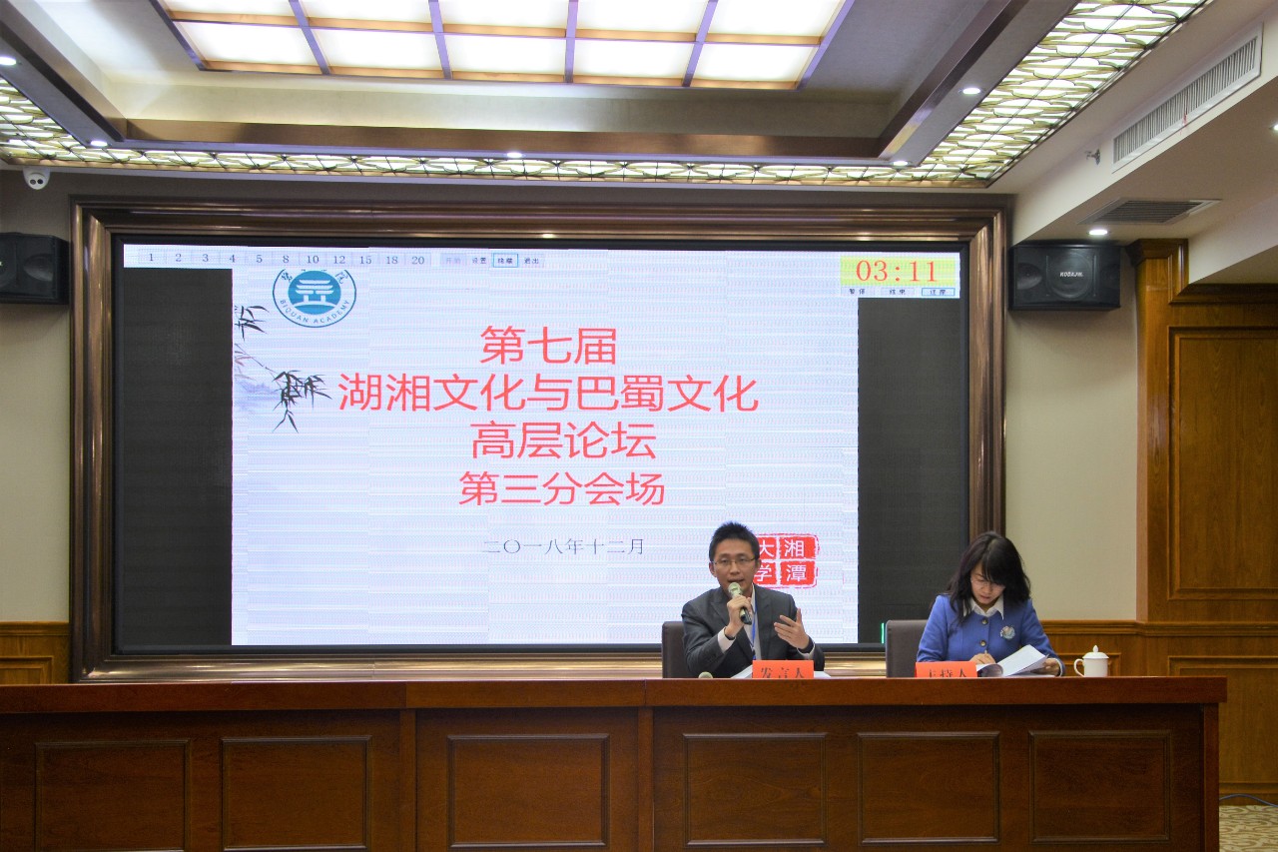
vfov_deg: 31.9
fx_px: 1491
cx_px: 639
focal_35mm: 42
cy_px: 426
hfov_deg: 46.4
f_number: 4.5
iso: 400
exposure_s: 1/80
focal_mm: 28
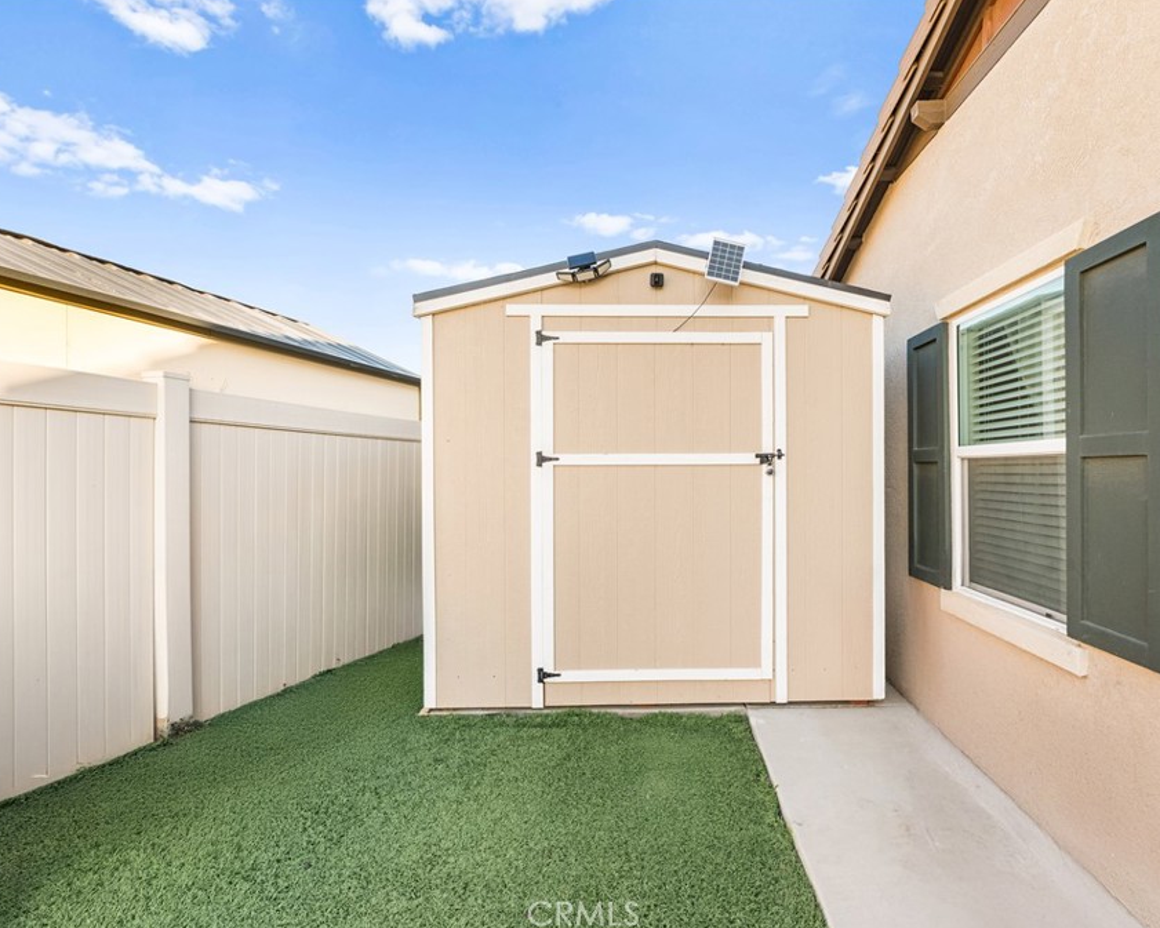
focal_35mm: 16
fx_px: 549
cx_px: 663
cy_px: 463
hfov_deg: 92.5
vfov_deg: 80.4
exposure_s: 1/80
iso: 2000
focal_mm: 14
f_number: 8
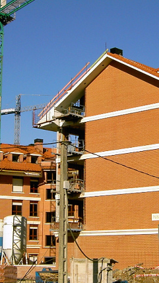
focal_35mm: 80
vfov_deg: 26.5
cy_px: 142
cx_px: 100
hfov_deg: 15.1
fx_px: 600
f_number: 6.7
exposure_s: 1/800
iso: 100
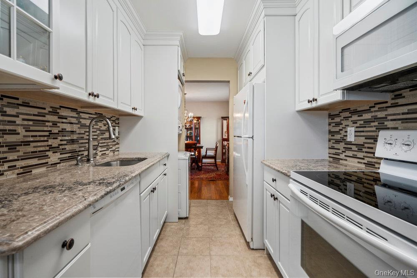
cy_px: 139
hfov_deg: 96.7
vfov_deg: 73.8
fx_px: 185
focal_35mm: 16
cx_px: 208
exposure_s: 1/10
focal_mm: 16
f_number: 5.6
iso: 640
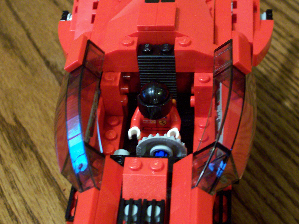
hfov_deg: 29.8
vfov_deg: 22.6
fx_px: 561
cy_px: 112
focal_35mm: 65
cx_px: 150
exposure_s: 1/5.66
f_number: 3.6
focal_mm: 10.8
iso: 160
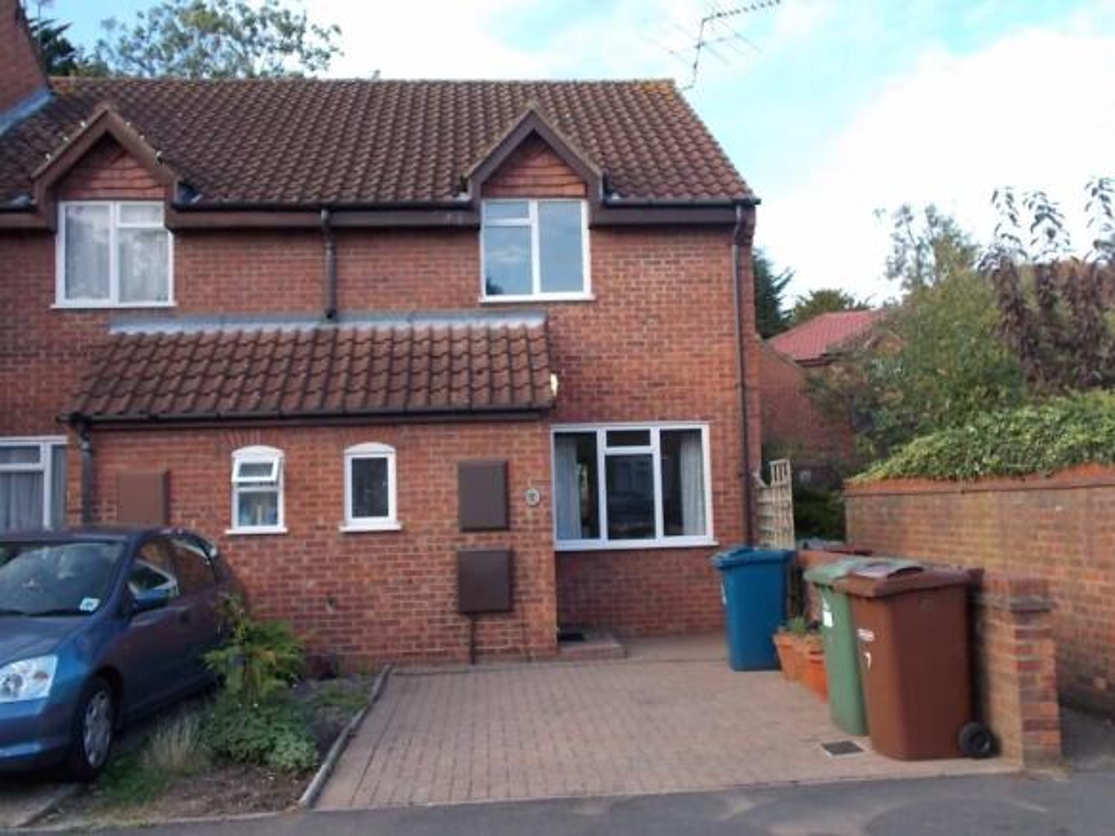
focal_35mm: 34
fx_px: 1095
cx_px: 558
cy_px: 418
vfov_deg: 41.8
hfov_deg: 54.0
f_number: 3.6
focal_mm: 6
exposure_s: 1/160
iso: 80
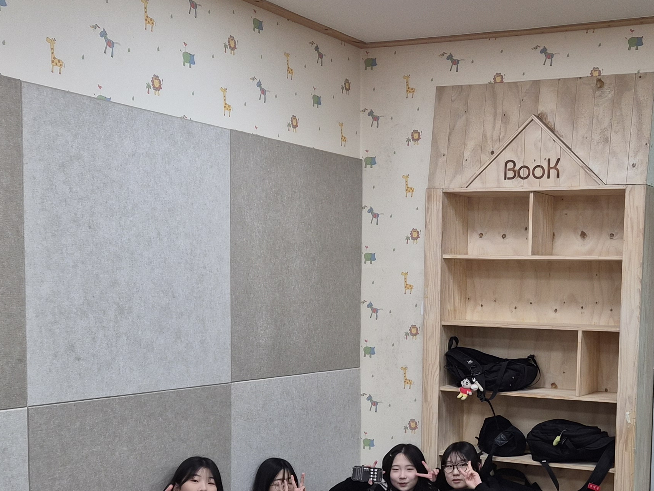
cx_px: 477
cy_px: 378
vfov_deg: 26.6
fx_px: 1020
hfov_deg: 34.9
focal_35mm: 54
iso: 100
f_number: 1.8
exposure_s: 1/120
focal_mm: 5.4
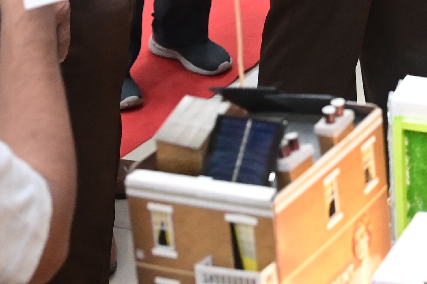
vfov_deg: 9.5
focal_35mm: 139
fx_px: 1648
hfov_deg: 13.5
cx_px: 725
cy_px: -180
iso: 4000
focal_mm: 34
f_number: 4
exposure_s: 1/125
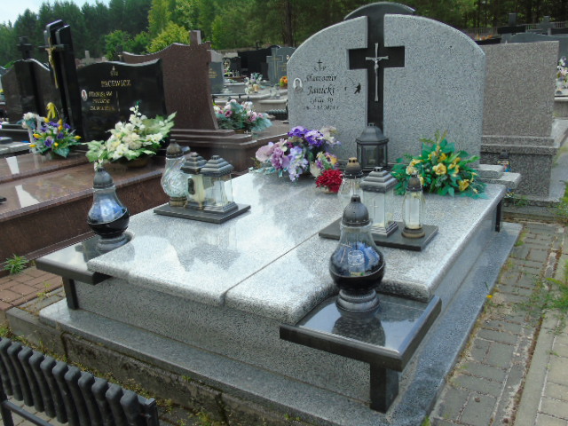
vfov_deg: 48.2
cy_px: 213
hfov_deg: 61.7
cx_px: 284
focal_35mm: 29
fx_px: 476
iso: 80
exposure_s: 1/400
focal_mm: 5.2
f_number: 3.6
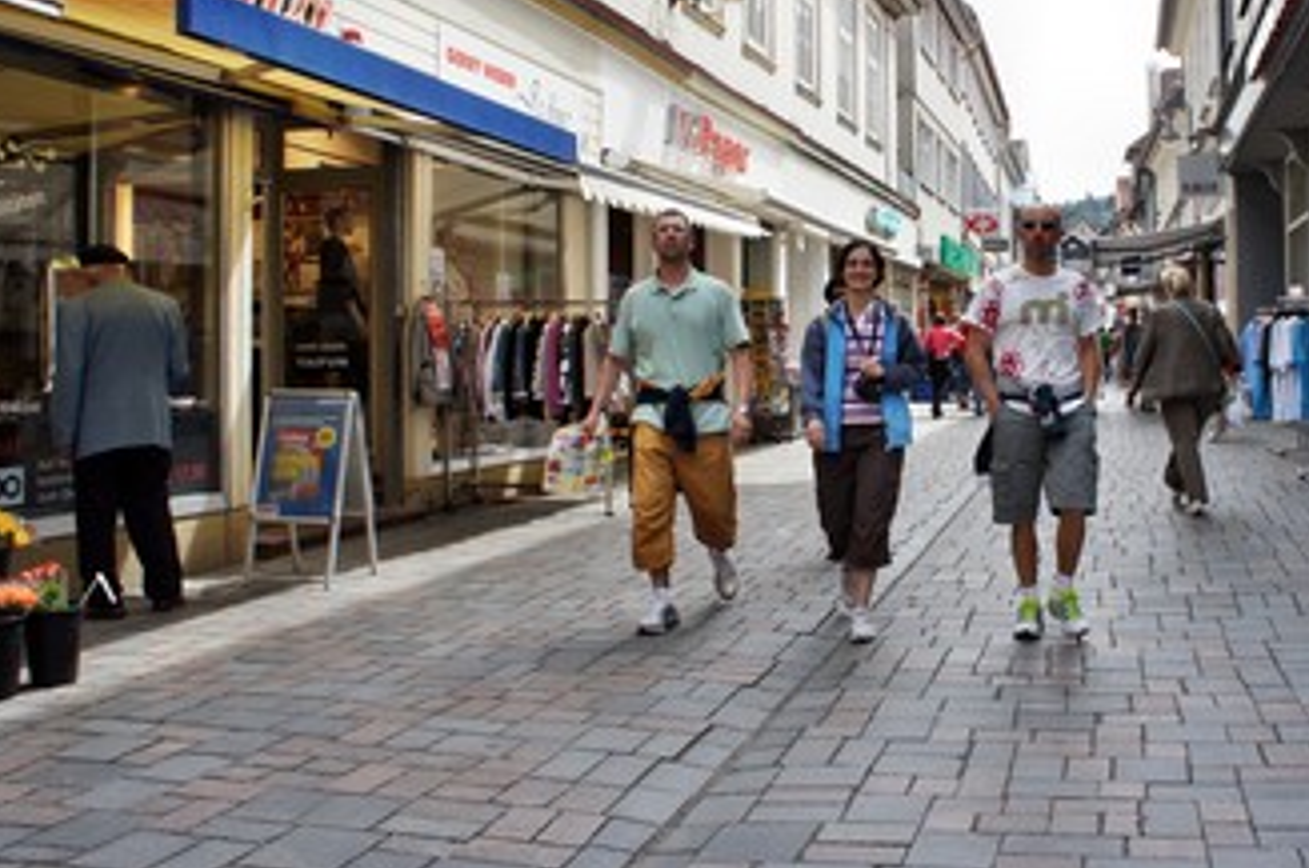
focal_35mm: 38
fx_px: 1380
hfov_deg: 49.7
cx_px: 893
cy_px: 336
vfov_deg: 34.8
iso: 200
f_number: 7.1
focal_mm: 18
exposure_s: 1/160
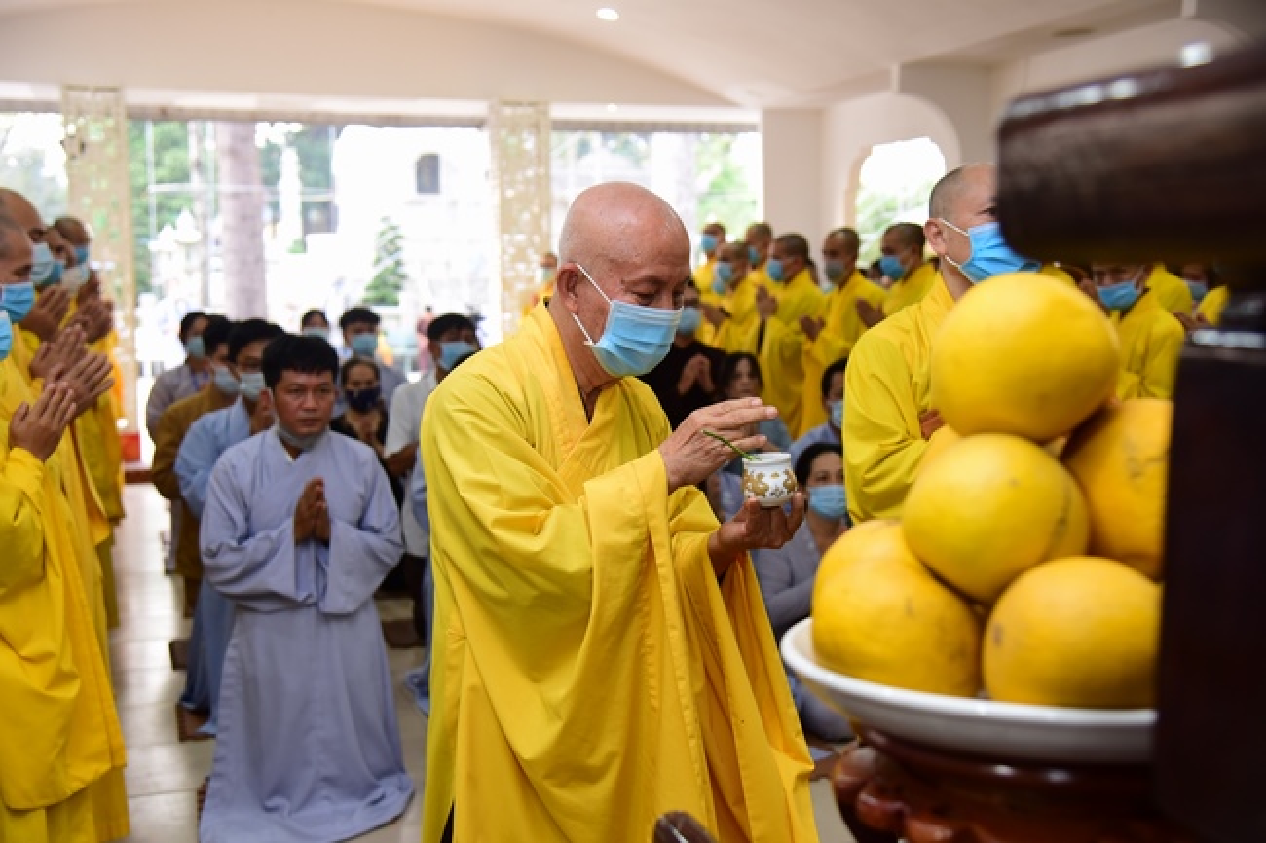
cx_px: 633
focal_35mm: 48
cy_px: 422
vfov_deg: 28.1
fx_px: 1687
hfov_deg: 41.1
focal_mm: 48
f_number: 4.5
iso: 1000
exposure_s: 1/60
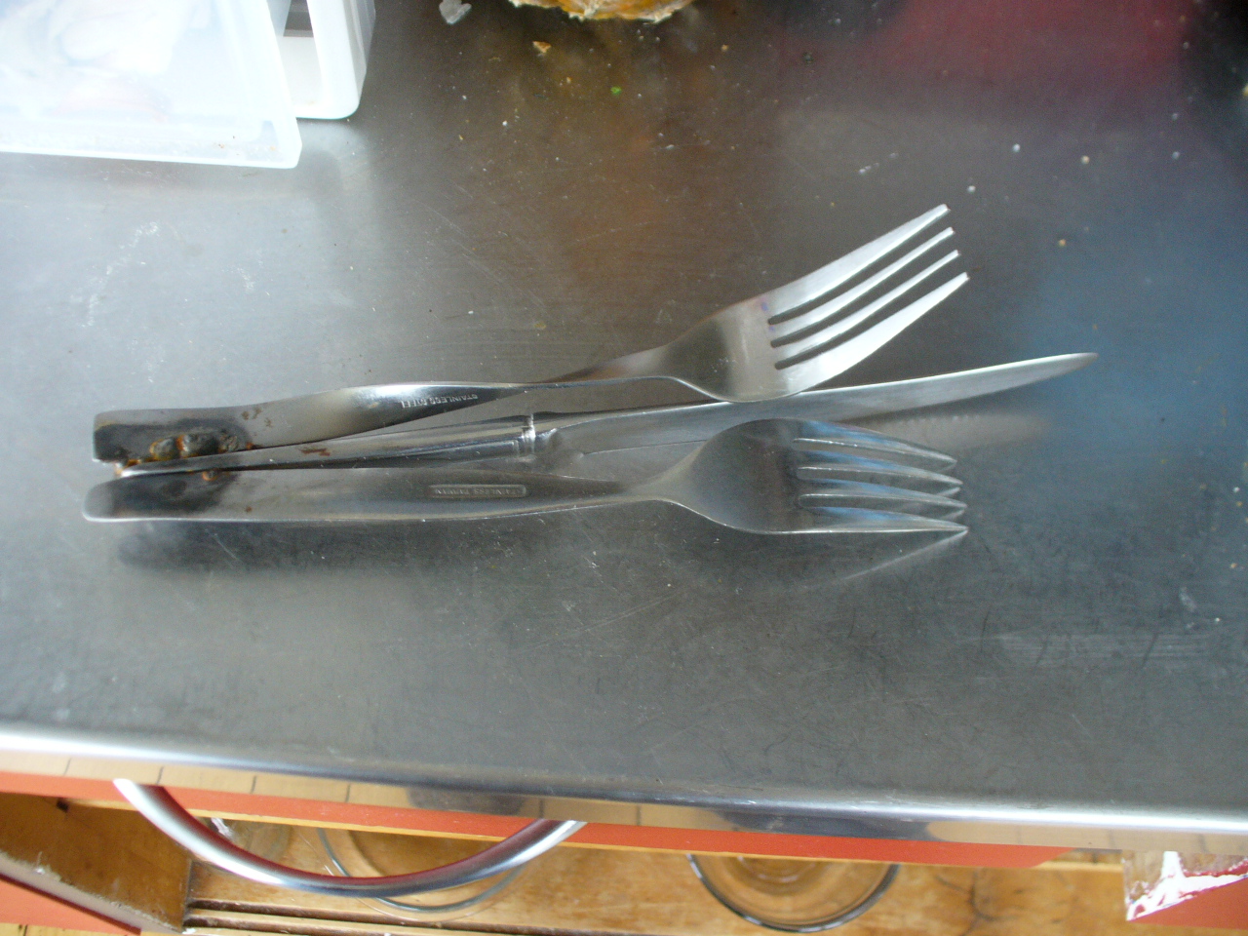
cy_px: 468
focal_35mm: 37
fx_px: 1334
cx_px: 624
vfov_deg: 38.7
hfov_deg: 50.1
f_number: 2.8
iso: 200
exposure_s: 1/25
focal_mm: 6.1
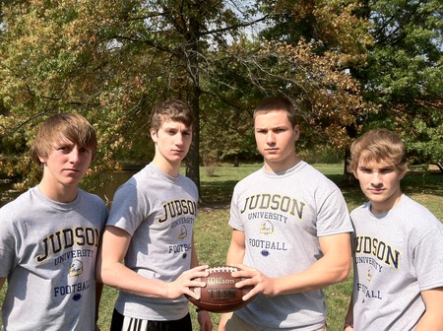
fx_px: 447
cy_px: 166
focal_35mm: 35
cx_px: 222
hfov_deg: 52.7
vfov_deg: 40.6
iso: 80
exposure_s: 1/1071
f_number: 2.8
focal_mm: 3.85
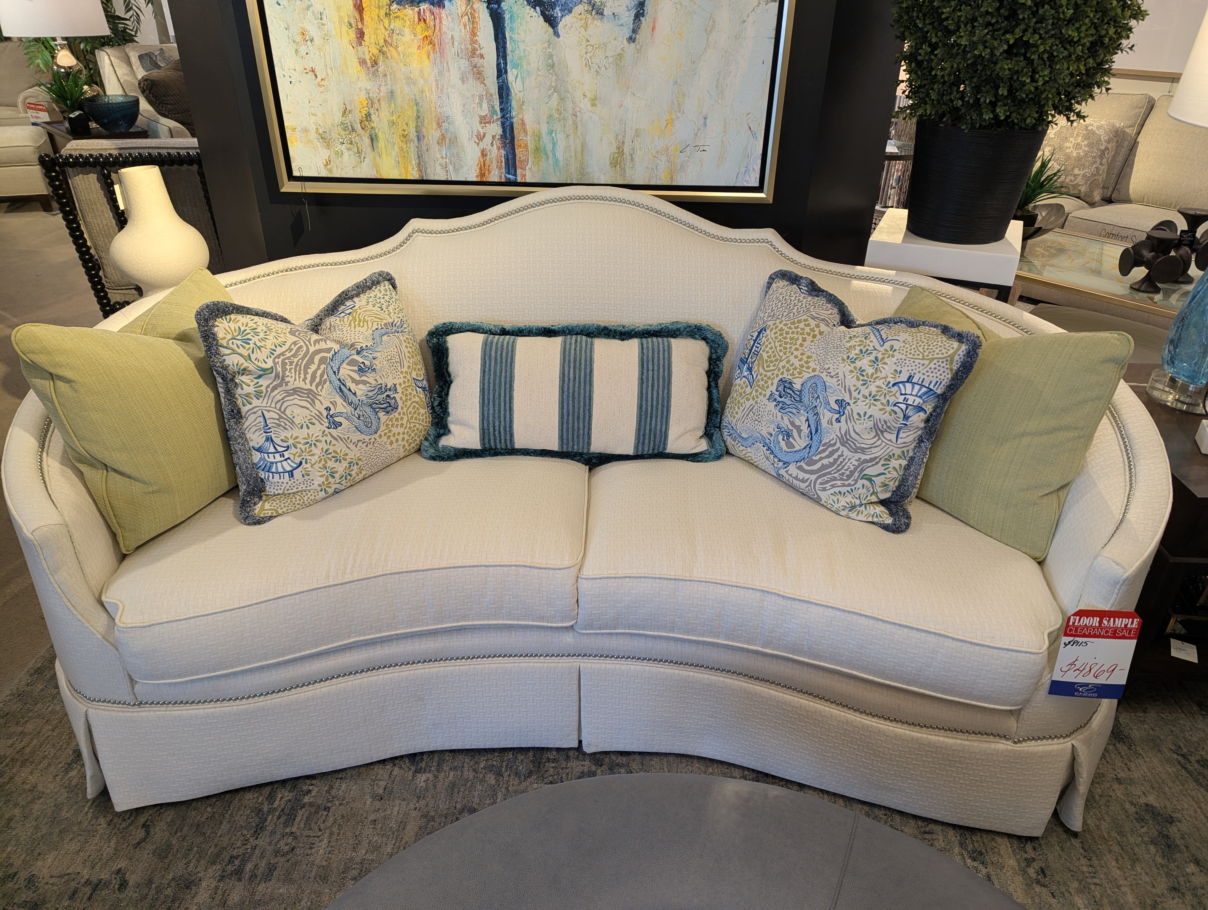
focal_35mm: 24
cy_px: 455
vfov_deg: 56.9
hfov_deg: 71.5
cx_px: 604
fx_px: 839
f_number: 1.85
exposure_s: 1/60
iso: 121
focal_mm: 6.81
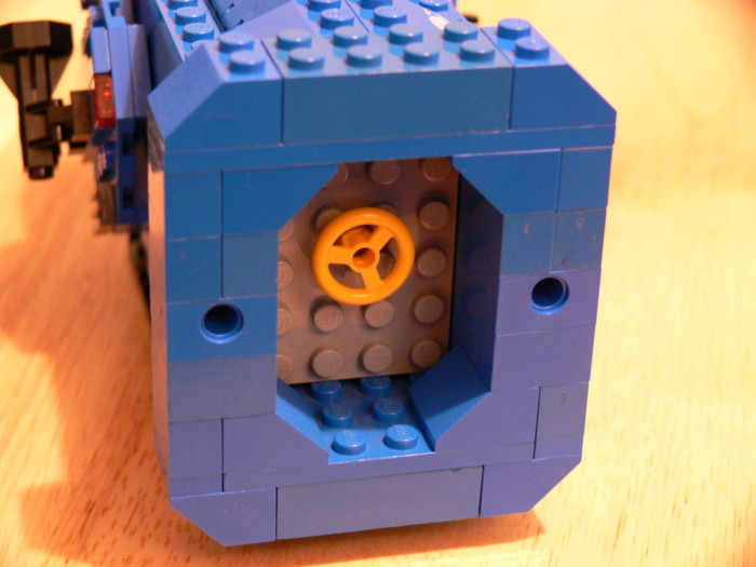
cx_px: 378
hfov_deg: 23.6
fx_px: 1813
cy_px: 284
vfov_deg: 17.8
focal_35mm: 83
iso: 200
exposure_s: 1/4
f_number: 3.2
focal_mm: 17.6
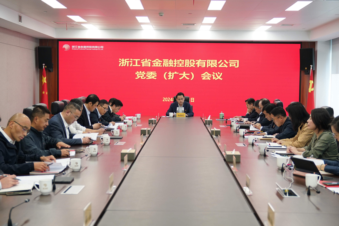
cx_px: 170
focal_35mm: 57
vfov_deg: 23.8
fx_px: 537
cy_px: 113
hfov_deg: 35.1
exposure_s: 1/125
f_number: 2.8
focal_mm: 38
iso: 500
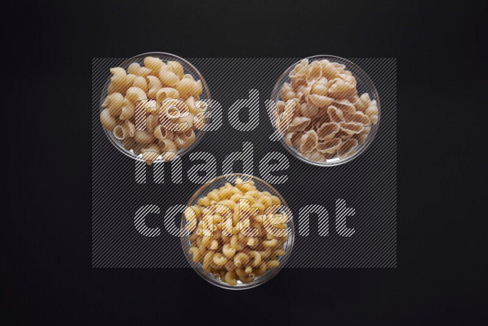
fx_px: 678
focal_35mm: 50
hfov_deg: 39.6
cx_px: 244
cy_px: 163
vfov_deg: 27.0
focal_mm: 50
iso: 100
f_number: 8
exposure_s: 1/100
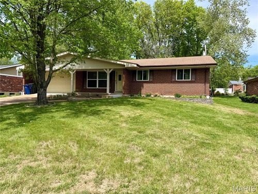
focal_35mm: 24
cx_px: 129
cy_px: 97
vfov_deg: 56.8
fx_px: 179
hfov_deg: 71.6
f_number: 1.78
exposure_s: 1/2445
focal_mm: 6.76
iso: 80
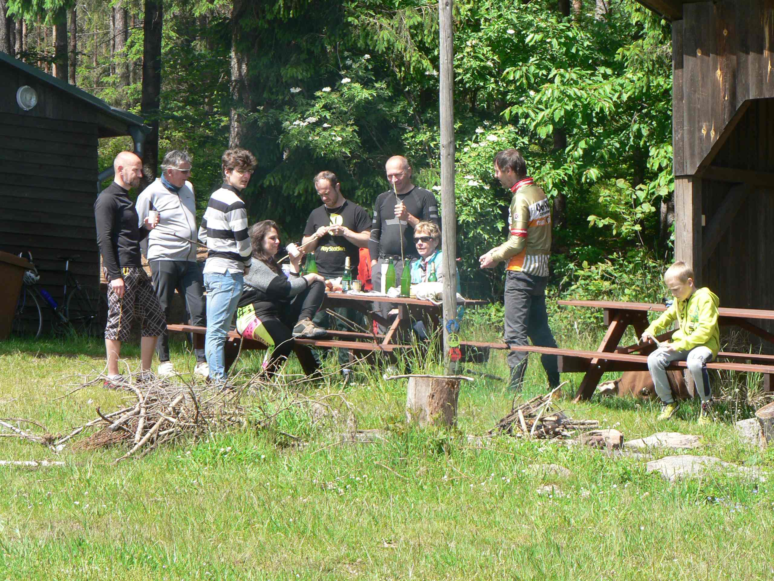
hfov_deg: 13.4
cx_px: 387
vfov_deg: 10.1
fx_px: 3287
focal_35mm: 147
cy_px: 290
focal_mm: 24.6
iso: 80
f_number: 4
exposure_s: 1/250
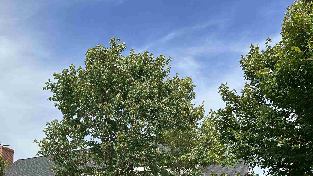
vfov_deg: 26.5
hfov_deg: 47.2
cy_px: 184
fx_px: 349
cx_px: 94
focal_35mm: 42
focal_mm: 6.86
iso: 80
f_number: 1.78
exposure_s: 1/3717
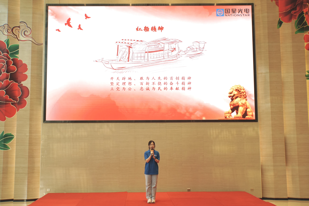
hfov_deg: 47.9
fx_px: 348
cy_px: 103
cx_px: 154
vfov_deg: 33.0
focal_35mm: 40
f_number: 7.1
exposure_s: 1/60
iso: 800
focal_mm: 27
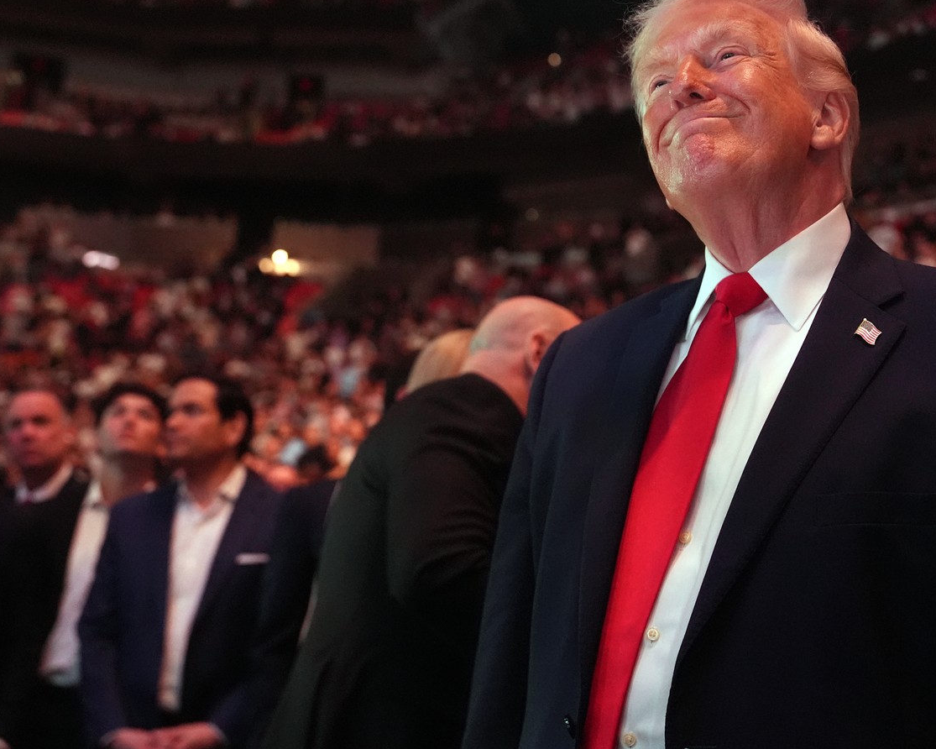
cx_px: 558
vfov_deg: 30.2
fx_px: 1385
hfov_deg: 37.2
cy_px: 434
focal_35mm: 50
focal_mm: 33
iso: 5000
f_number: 2.8
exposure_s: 1/500
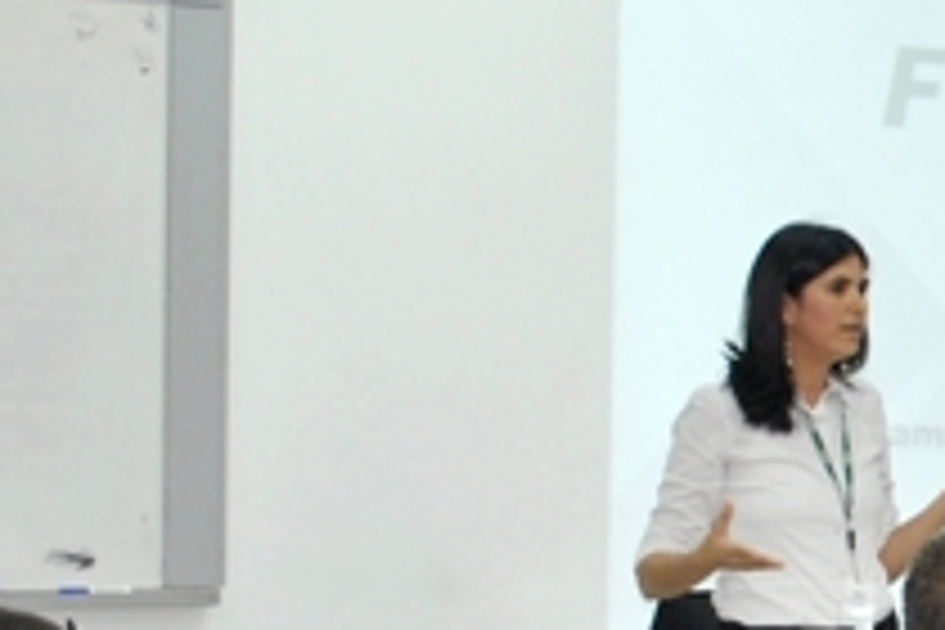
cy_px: 529
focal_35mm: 161
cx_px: 1336
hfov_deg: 12.3
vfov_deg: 8.5
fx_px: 4226
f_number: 3.8
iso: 200
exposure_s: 1/60
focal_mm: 22
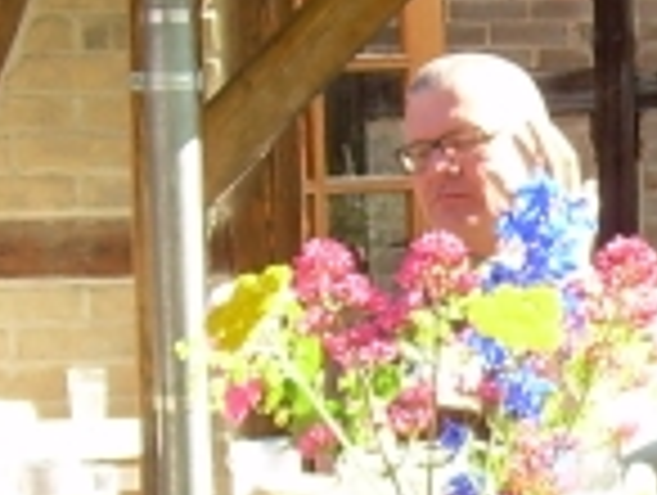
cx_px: 855
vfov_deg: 5.9
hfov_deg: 7.8
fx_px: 4772
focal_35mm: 251
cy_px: 376
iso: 50
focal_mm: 7.7
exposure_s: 1/149
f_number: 3
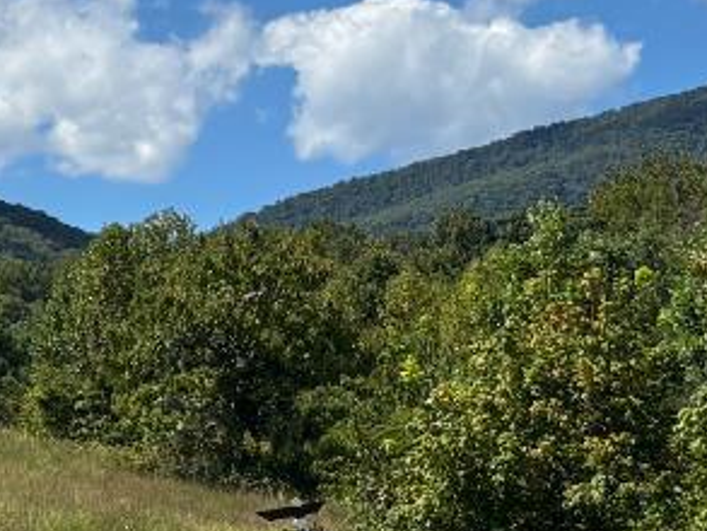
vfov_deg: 11.0
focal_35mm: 133
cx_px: -637
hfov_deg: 13.1
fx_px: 2718
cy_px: -42
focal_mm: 5.96
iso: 50
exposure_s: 1/3205
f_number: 1.6
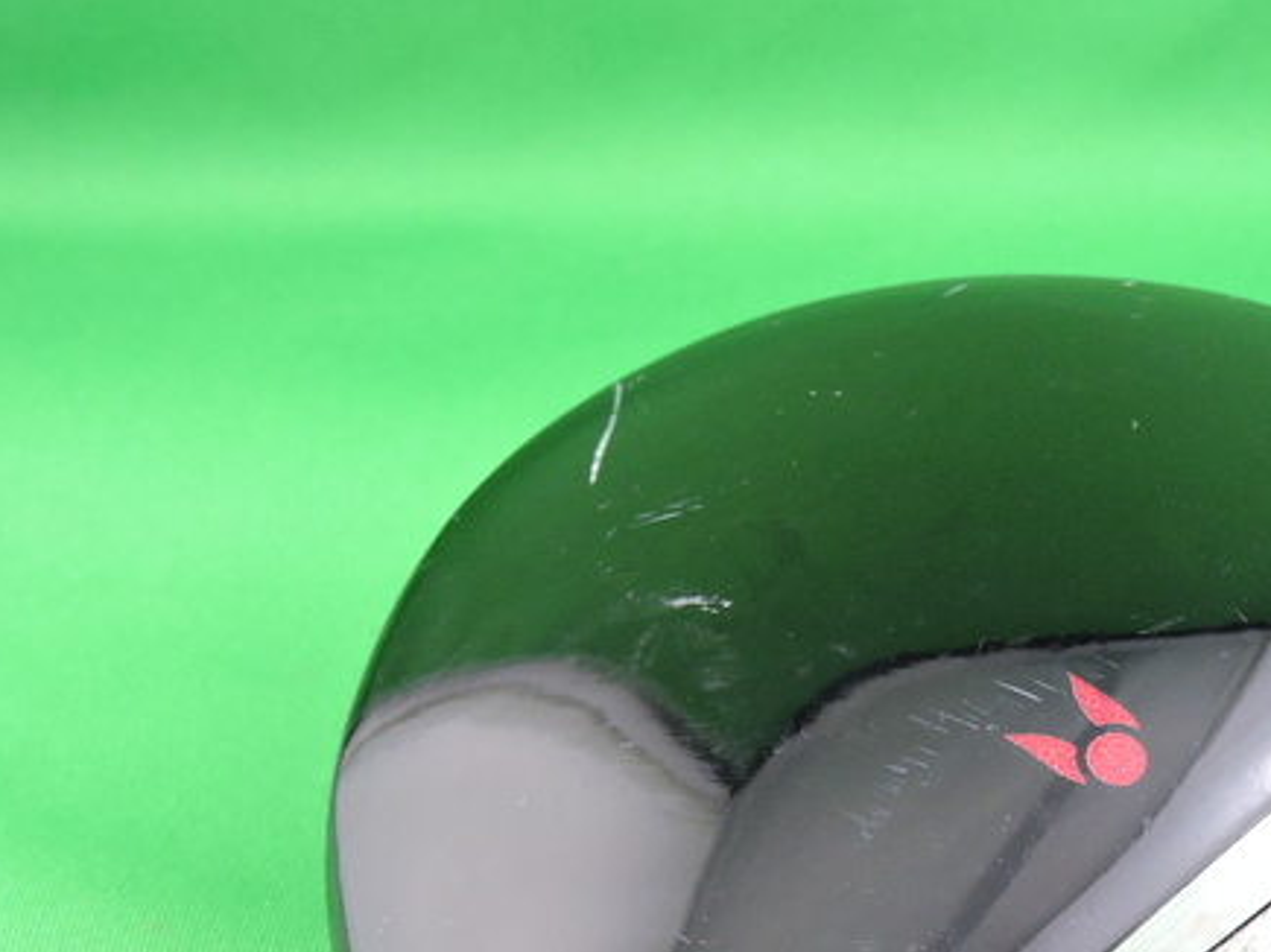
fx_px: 2937
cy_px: 818
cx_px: 834
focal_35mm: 80
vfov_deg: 18.2
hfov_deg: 24.3
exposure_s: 1/30
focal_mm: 8.1
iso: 400
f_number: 4
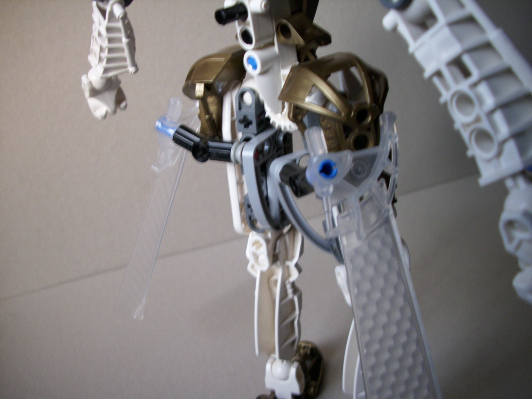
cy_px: 200
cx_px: 266
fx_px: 476
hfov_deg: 58.4
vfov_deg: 45.4
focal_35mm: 31
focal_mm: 6.2
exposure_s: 1/19
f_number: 2.8
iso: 100
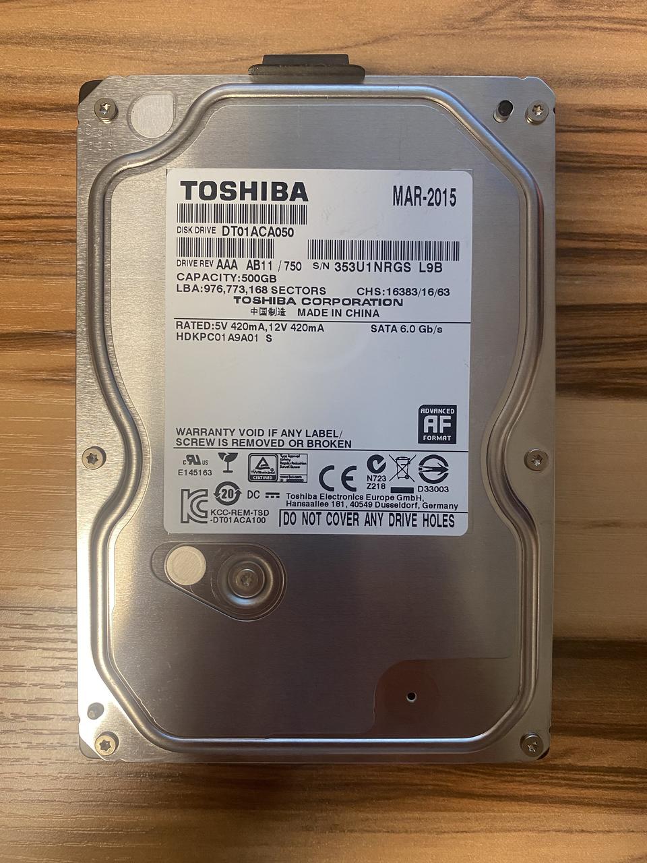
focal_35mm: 26
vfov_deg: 67.3
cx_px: 324
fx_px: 648
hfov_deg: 53.1
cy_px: 432
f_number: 1.8
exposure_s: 1/60
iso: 160
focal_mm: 4.25
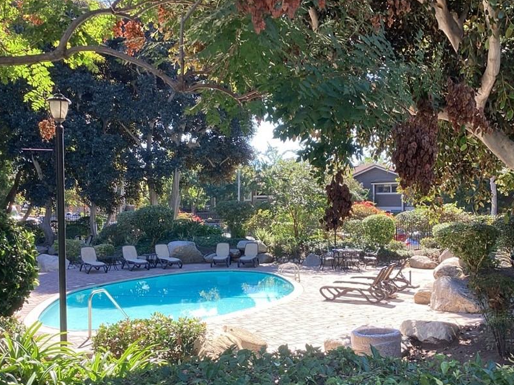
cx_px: 303
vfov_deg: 35.8
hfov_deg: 46.6
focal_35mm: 40
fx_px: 594
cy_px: 225
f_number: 2.4
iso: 25
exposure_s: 1/121
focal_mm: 3.3
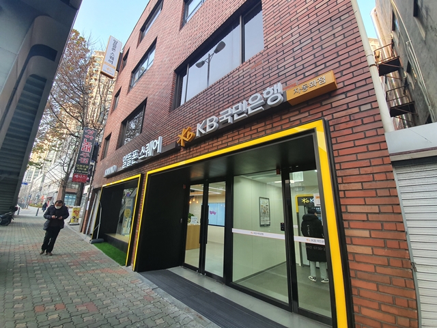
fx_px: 164
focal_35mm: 13
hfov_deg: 106.2
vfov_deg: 89.9
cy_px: 164
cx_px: 218
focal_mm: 1.8
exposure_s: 1/120
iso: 64
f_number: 2.2
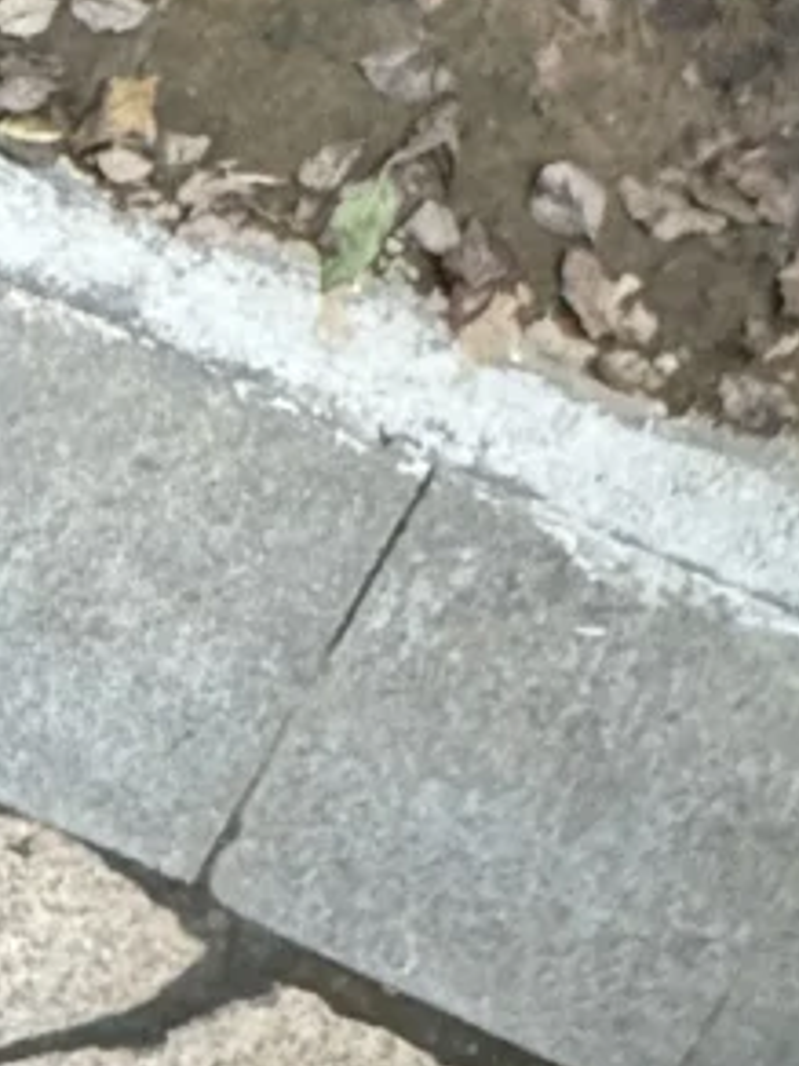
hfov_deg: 14.6
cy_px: 1113
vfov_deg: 26.4
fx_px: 2124
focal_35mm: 69
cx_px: -1069
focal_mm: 2.22
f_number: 2.2
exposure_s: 1/60
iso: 640
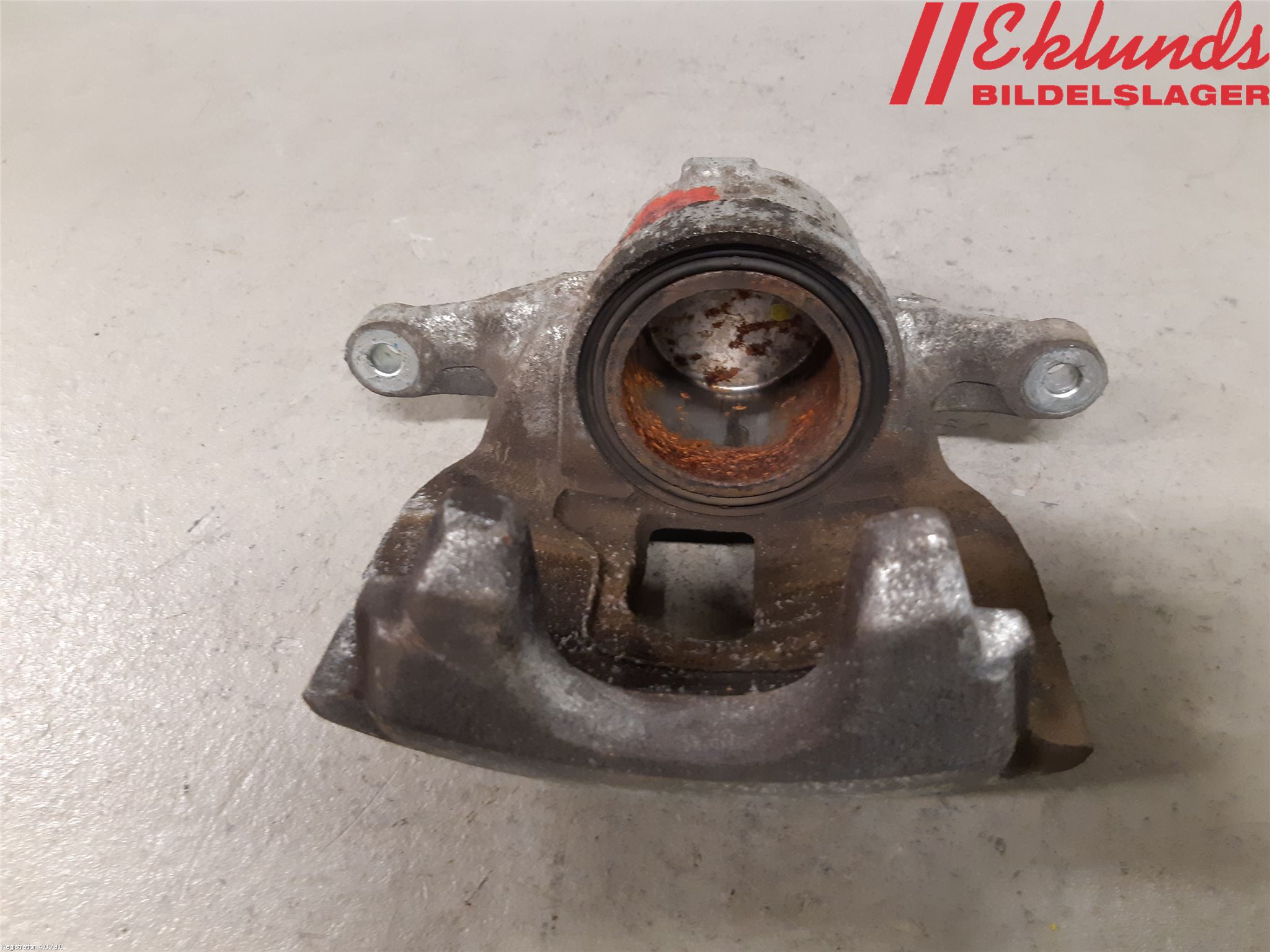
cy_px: 476
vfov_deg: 53.1
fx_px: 954
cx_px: 635
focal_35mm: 26
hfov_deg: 67.3
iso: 250
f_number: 1.7
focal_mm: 3.93
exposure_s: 1/50
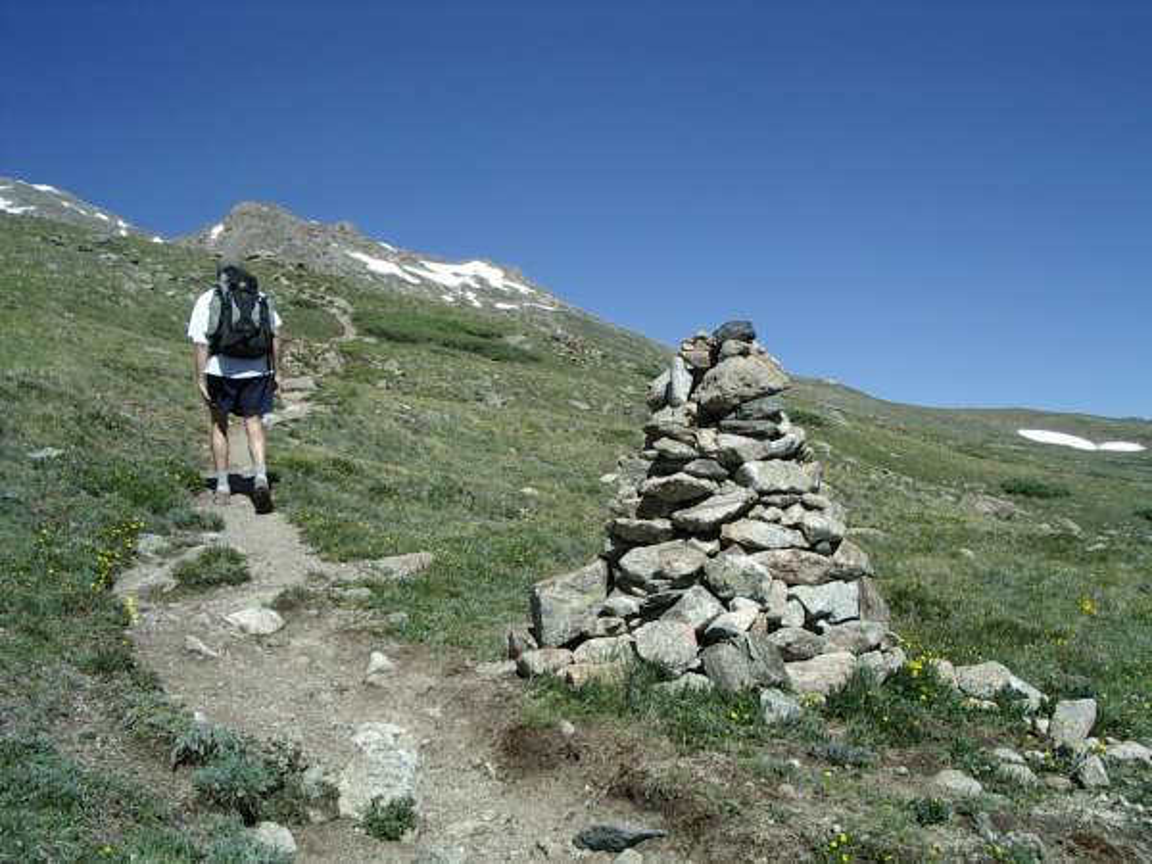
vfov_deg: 37.7
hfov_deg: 49.0
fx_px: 1265
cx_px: 576
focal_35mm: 38
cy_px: 432
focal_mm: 5.8
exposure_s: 1/500
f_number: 4.8
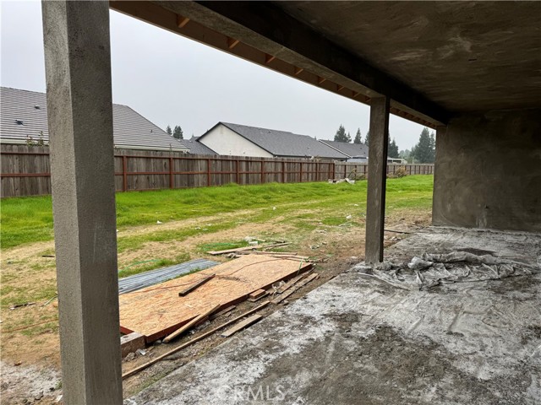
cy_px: 202
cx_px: 270
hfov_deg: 71.6
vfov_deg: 56.8
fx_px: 375
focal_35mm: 24
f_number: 1.78
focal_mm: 6.76
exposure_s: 1/773
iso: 80
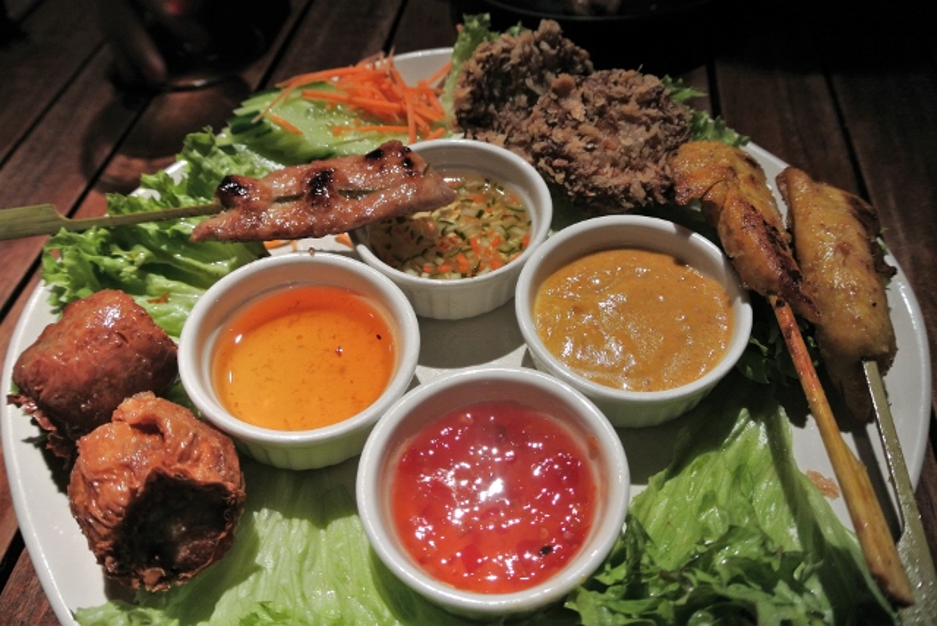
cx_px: 468
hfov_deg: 67.3
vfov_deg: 48.0
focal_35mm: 27
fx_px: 703
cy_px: 313
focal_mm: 10
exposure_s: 1/20
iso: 400
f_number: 3.5
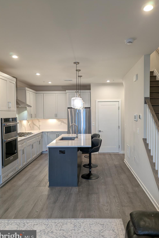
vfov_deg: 69.4
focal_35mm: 26
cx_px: 89
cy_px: 119
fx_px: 172
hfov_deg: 49.4
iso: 50
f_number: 1.85
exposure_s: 1/30
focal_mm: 6.81
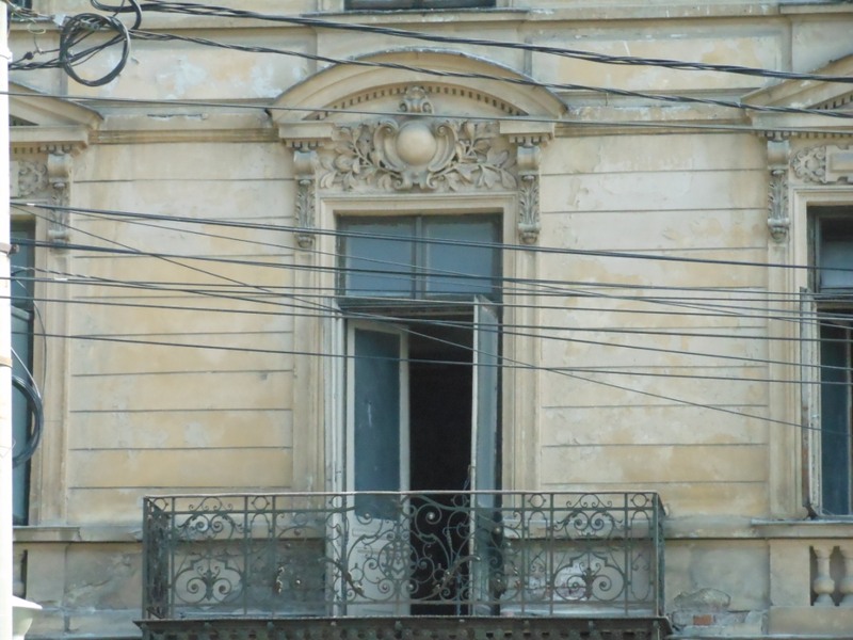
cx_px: 426
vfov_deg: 8.9
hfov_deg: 11.8
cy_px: 320
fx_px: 4115
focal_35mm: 167
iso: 800
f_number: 5.4
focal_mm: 29.8
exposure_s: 1/1000
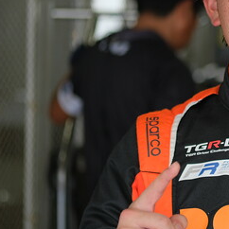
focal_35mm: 190
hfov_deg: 9.1
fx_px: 1422
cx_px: 284
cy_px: 97
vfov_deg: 9.2
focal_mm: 50
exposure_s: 1/750
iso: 320
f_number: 2
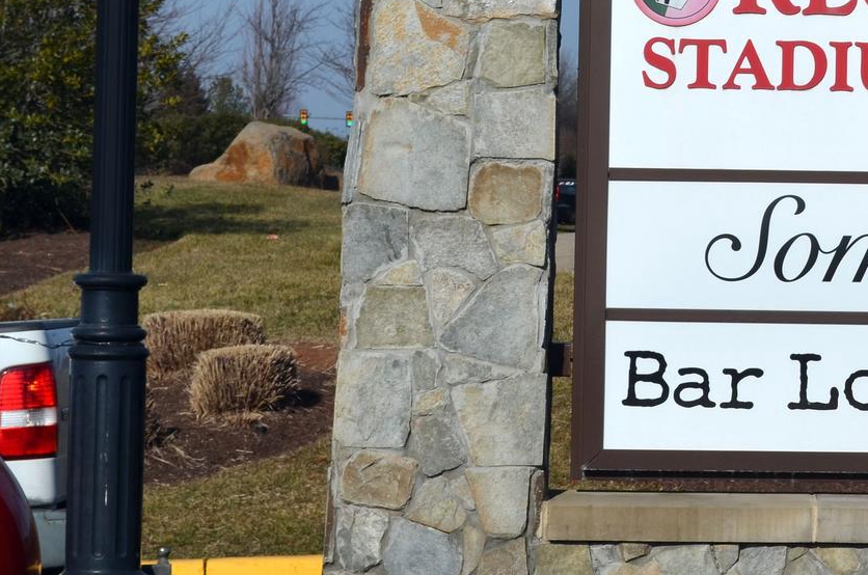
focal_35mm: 169
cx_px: 974
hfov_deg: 12.0
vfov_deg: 8.1
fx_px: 4067
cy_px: 25
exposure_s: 1/400
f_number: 10
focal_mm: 46
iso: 100
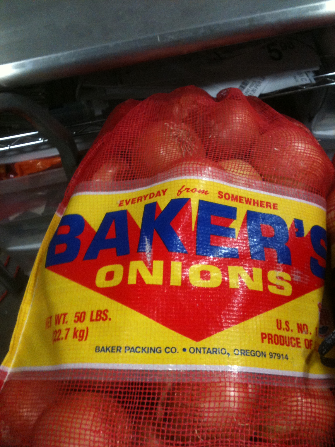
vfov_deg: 52.6
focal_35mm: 35
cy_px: 224
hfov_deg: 40.7
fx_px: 452
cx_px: 168
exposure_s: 1/15
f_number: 2.8
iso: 160
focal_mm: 3.85
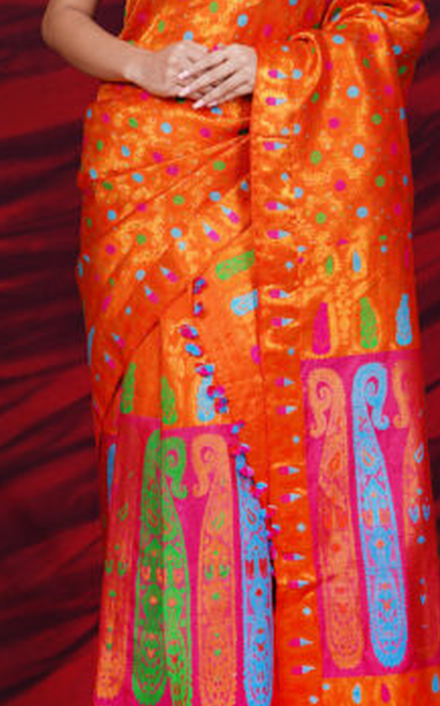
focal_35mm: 95
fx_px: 1826
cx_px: 237
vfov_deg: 21.7
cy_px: 190
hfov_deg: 13.7
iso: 80
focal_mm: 48
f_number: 5
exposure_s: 1/160
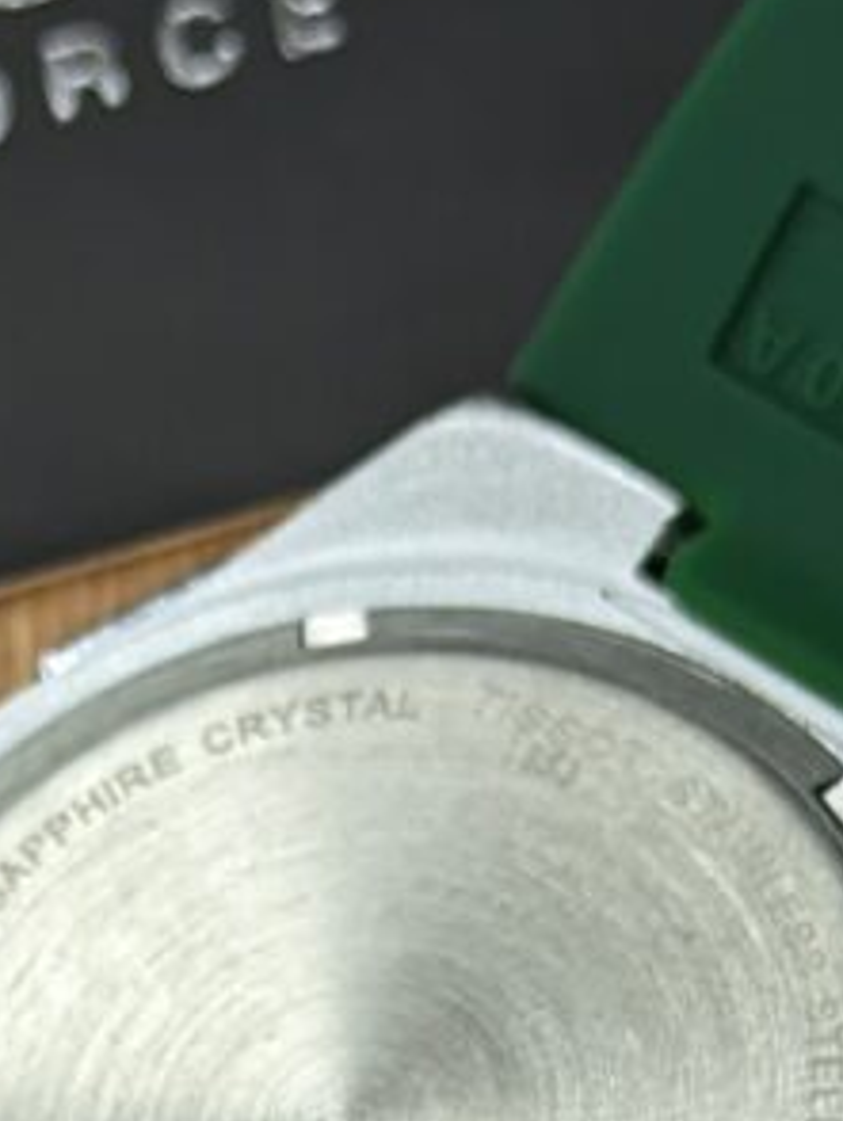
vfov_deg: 7.8
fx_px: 8138
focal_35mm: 251
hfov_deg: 5.9
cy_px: 1319
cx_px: 204
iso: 58
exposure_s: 1/214
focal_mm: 6.81
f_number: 1.85
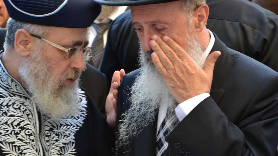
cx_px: 139
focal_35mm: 166
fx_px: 1220
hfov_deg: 13.0
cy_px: 74
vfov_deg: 7.3
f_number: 5.6
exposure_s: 1/60
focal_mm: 105
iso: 400
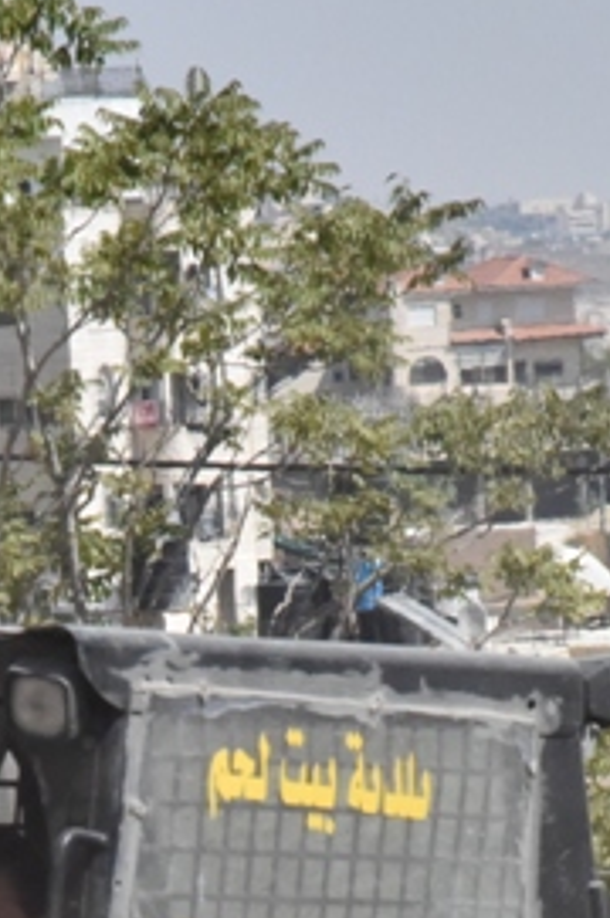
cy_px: 1109
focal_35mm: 454
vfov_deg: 4.5
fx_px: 11568
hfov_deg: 3.0
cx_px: 78
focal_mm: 120
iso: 3200
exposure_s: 1/2000
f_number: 22
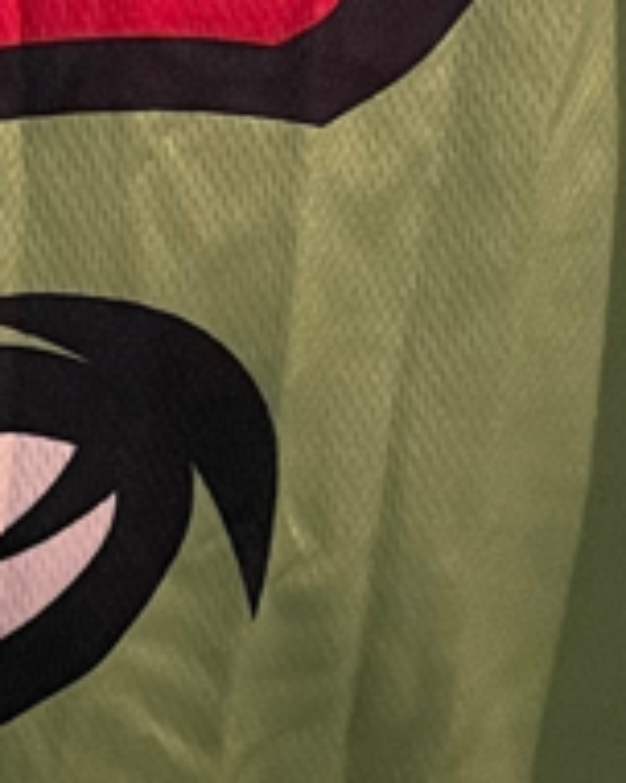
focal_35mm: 154
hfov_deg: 9.3
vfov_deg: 12.5
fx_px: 3566
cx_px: -729
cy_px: 429
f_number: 1.6
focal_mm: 5.1
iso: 800
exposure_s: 1/30
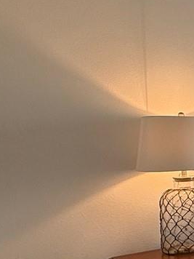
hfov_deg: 14.6
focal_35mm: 63
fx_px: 471
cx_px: 469
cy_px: 142
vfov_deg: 30.7
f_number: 2.2
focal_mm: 2.22
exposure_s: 1/120
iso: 125
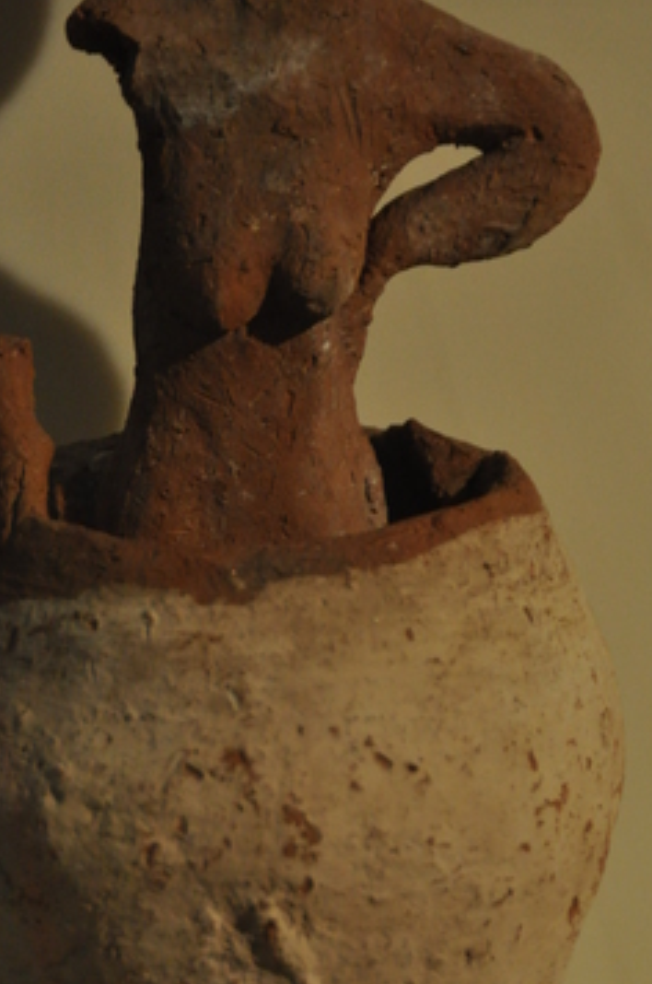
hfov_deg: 5.2
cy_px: 398
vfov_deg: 7.8
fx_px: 7225
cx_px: 236
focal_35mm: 265
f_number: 5.3
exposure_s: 1/80
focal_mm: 95
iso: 1000
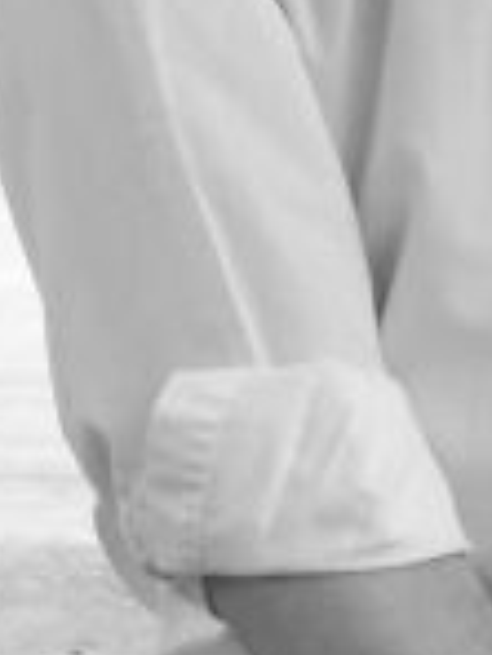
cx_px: 714
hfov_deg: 4.2
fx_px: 6746
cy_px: 682
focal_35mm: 356
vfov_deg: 5.6
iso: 64
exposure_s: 1/60
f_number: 3.2
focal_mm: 9.36
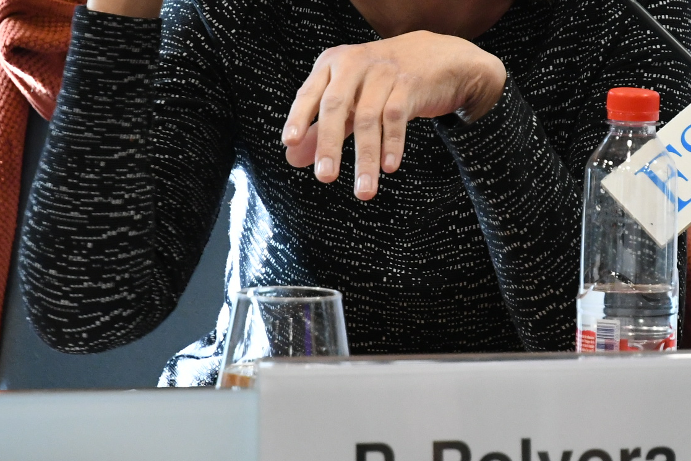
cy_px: 63
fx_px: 5739
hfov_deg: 6.9
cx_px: 483
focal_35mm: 299
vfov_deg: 4.6
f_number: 4
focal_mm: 80
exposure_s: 1/200
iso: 2500
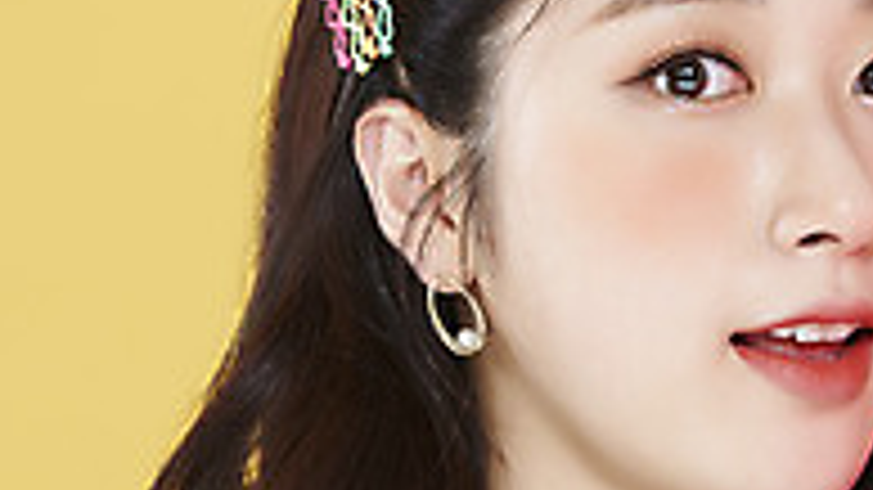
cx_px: 691
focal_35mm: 339
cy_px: 400
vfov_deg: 3.6
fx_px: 7845
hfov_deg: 6.4
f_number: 11
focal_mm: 105
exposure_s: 1/125
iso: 64
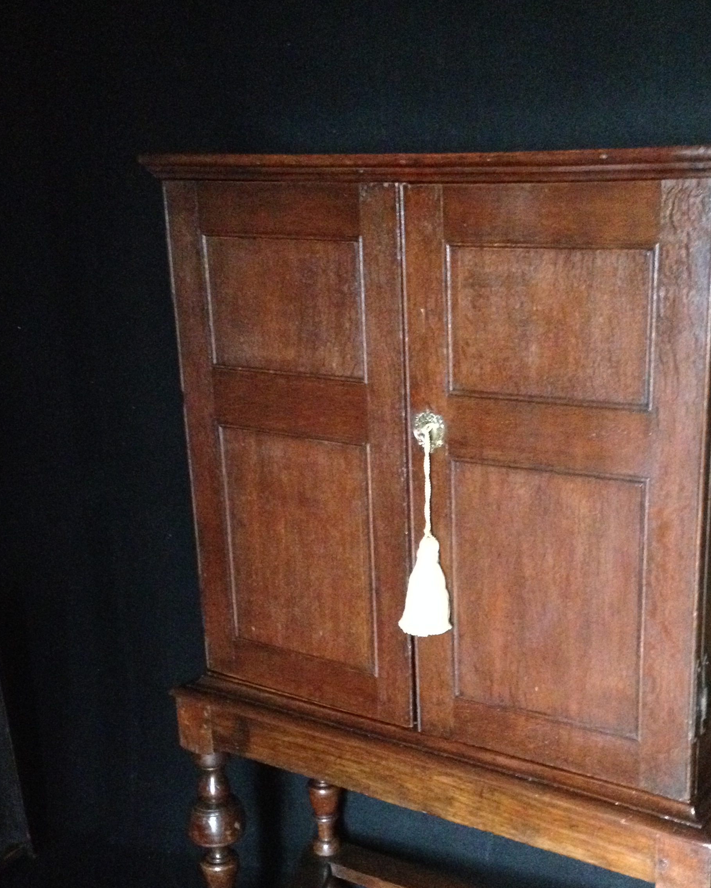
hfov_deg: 30.7
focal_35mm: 49
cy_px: 556
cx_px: 453
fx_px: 1289
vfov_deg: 37.8
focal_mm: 4.28
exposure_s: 1/15
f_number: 2.4
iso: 800
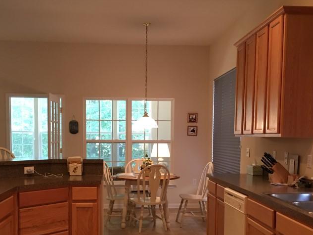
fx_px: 398
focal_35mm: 44
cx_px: 151
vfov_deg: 32.4
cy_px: 169
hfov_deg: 42.9
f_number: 2.2
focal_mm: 4.15
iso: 64
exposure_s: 1/15
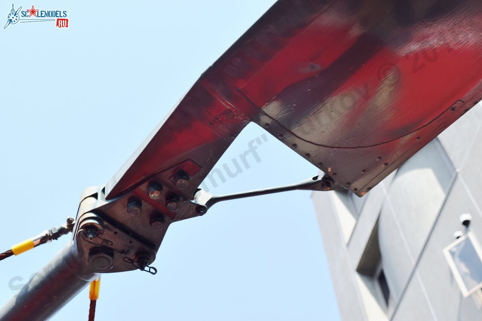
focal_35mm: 57
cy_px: 160
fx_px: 763
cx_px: 241
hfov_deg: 35.0
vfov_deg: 23.8
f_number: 10
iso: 200
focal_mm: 38
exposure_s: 1/400
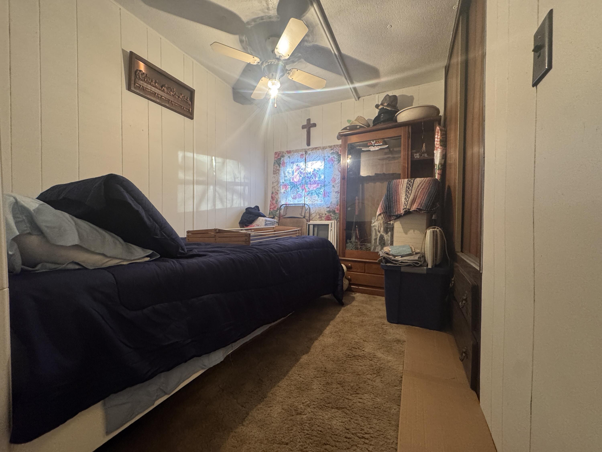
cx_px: 301
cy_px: 226
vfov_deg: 85.7
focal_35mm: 14
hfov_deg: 102.1
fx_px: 243
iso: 500
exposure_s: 1/60
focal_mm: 2.22
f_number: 2.2
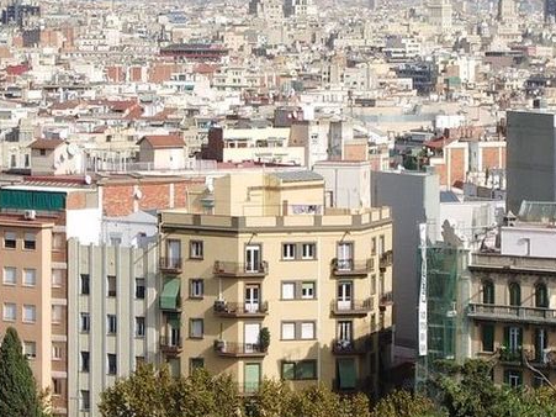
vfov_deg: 6.9
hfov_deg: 9.2
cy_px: 201
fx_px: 3468
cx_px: 253
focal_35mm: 216
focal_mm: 17.4
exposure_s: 1/160
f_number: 7.7
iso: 50
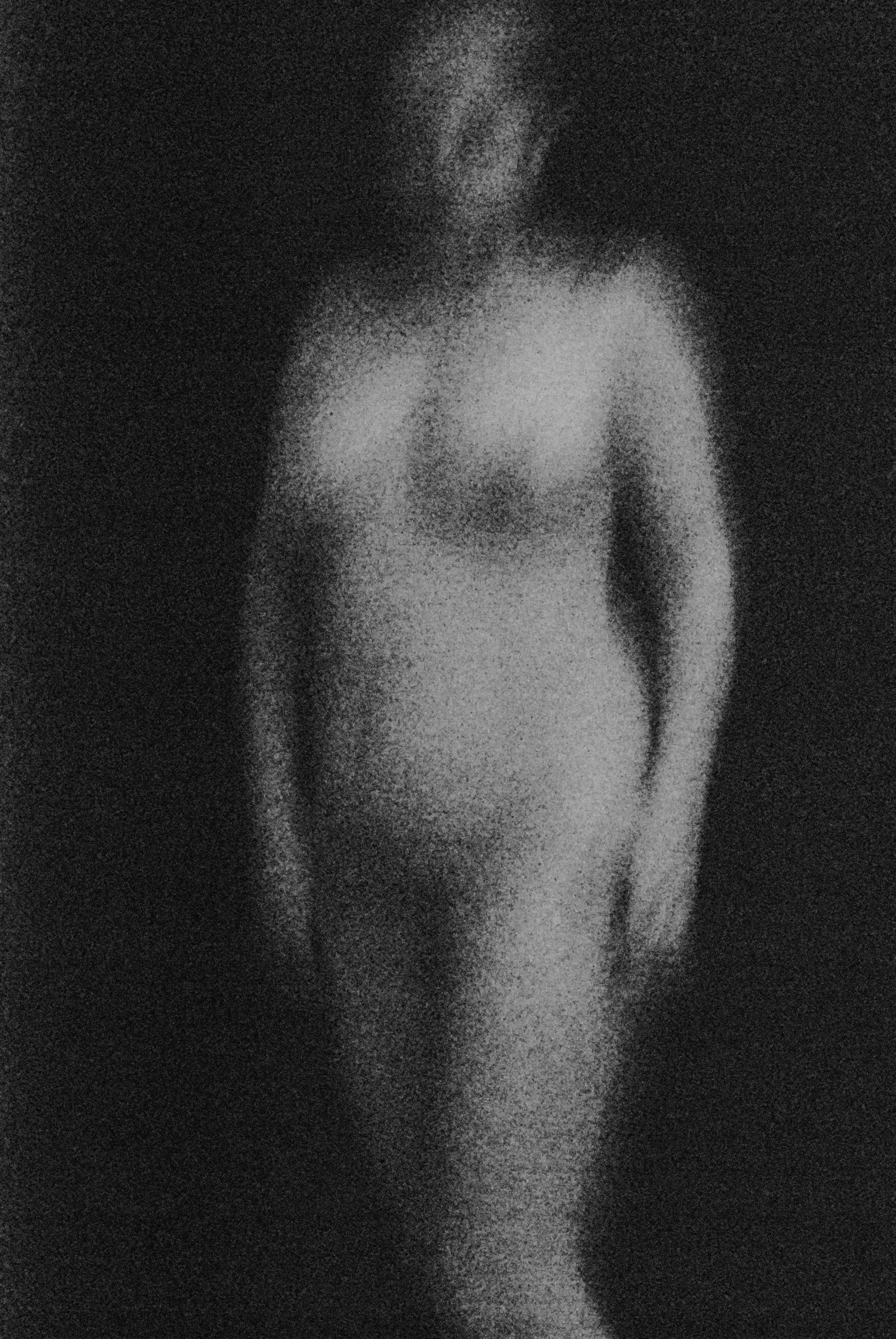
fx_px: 1563
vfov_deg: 46.3
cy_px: 670
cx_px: 448
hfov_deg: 32.0
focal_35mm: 42
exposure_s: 1/10
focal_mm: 28
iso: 3200
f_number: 4.5
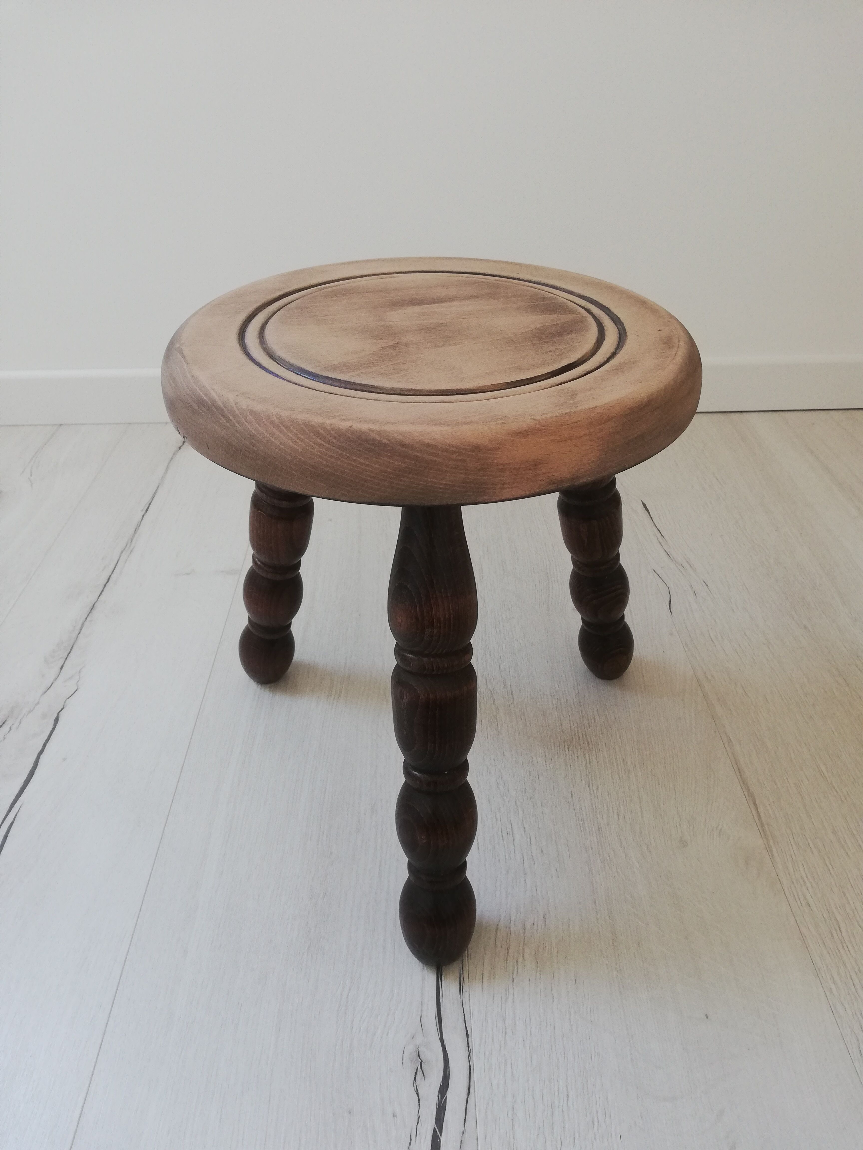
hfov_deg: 53.1
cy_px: 575
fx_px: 864
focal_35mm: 26
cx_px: 432
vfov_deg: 67.3
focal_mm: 3.81
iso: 160
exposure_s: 1/50
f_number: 2.2
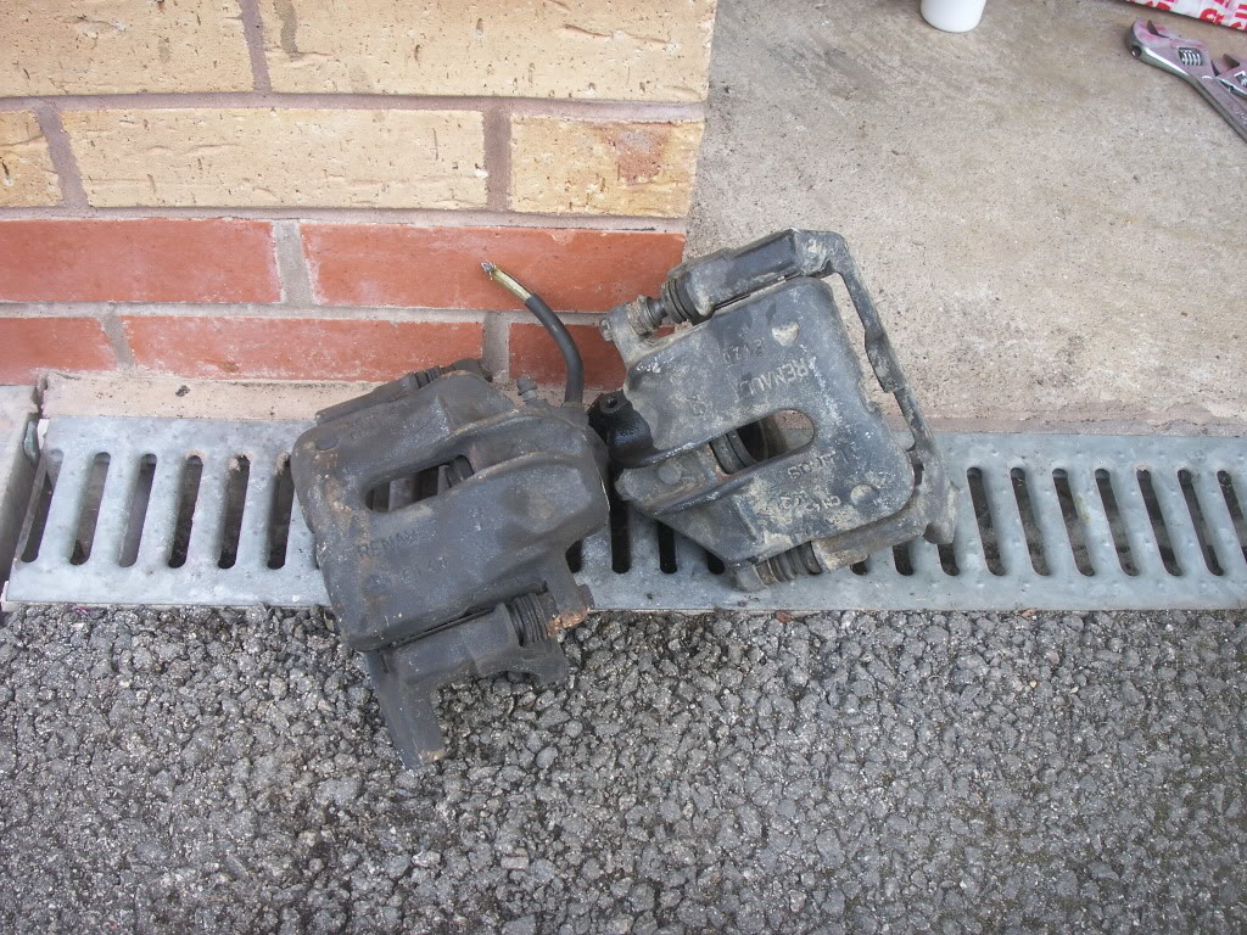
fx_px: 1333
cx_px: 624
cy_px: 468
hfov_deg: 50.1
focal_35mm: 37
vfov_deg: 38.7
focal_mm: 7.7
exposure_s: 1/80
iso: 50
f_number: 3.5
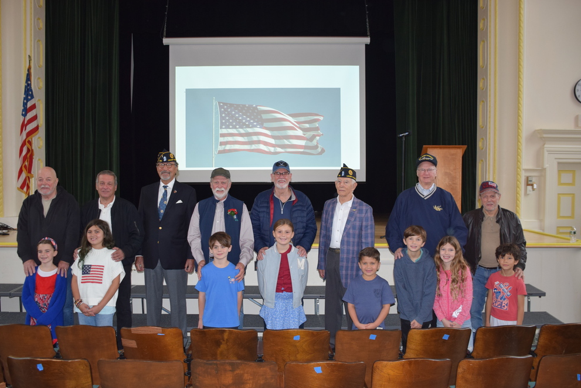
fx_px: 500
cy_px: 199
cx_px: 283
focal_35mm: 31
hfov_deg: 60.3
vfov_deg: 42.3
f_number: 4.5
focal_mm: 20
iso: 800
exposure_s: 1/80
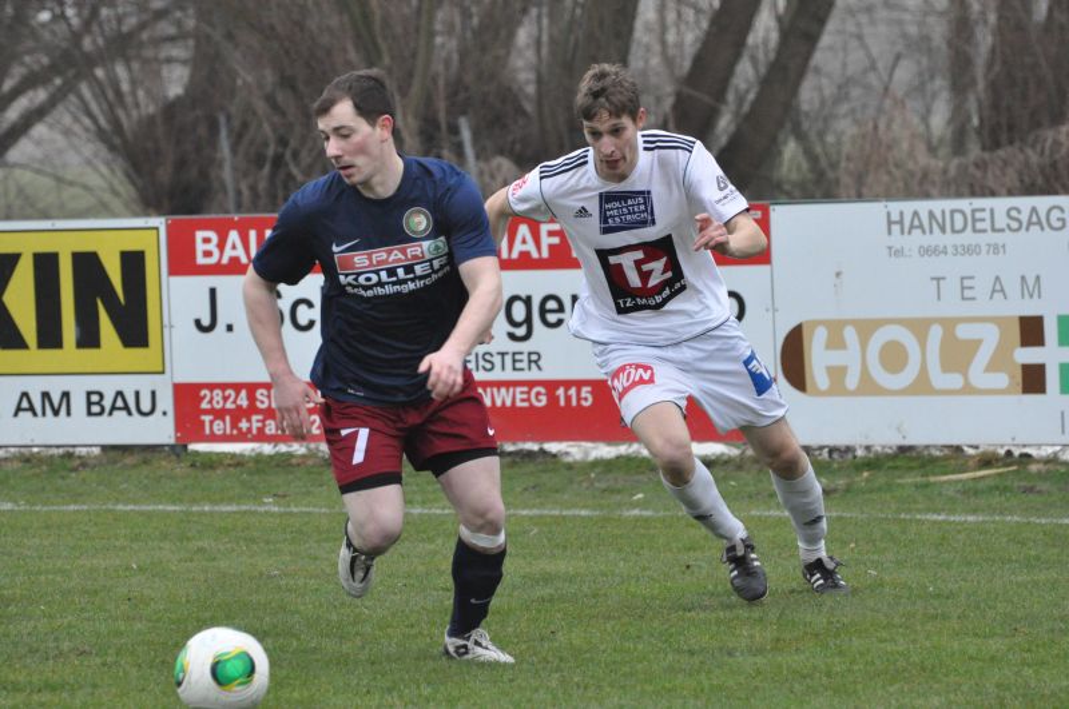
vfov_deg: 5.1
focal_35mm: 270
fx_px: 8006
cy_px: 354
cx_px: 534
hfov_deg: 7.6
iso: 3200
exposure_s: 1/800
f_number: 5
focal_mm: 180
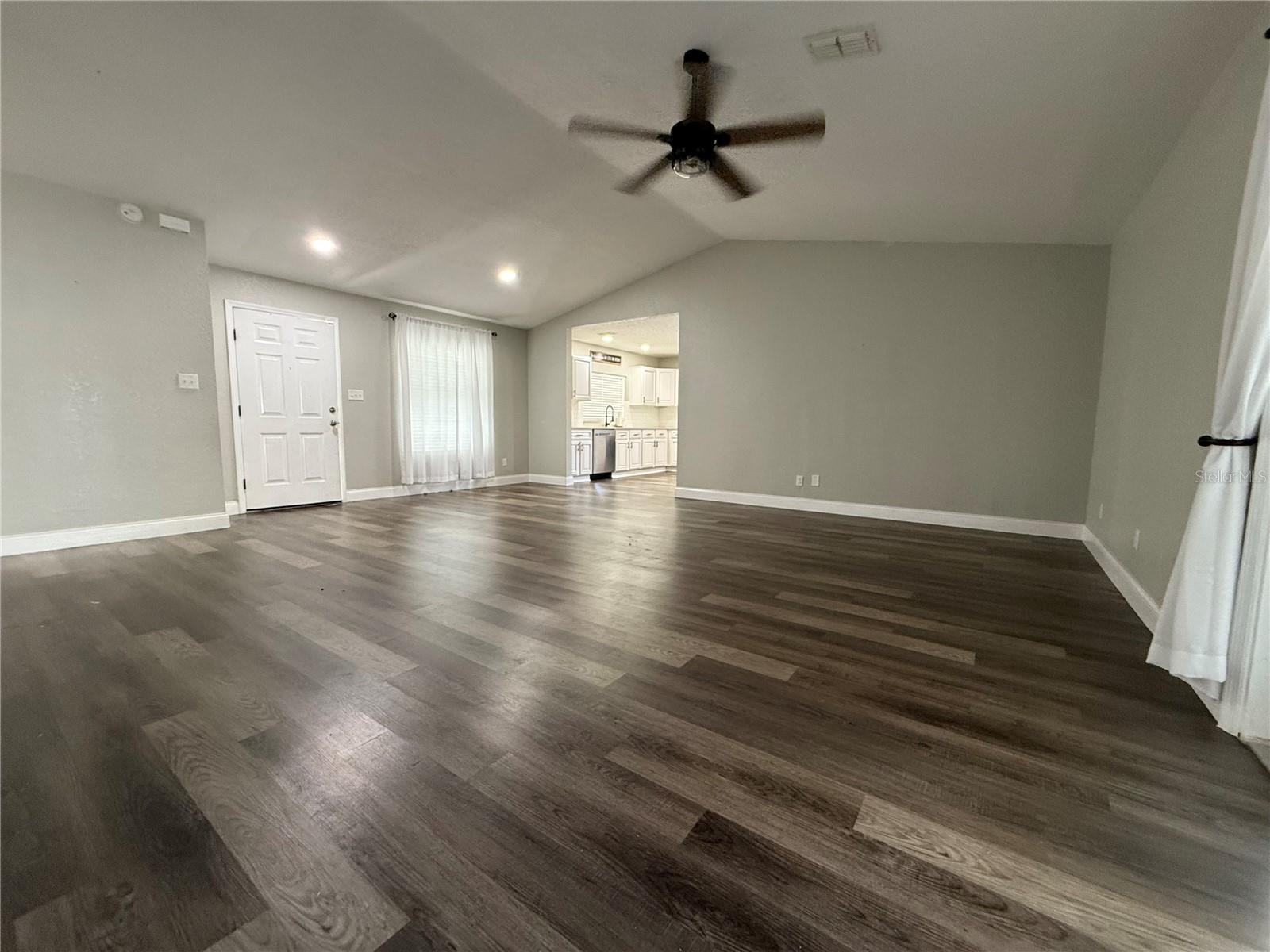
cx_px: 635
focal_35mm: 14
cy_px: 476
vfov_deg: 85.7
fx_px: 514
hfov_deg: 102.1
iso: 320
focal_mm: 2.22
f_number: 2.2
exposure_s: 1/60
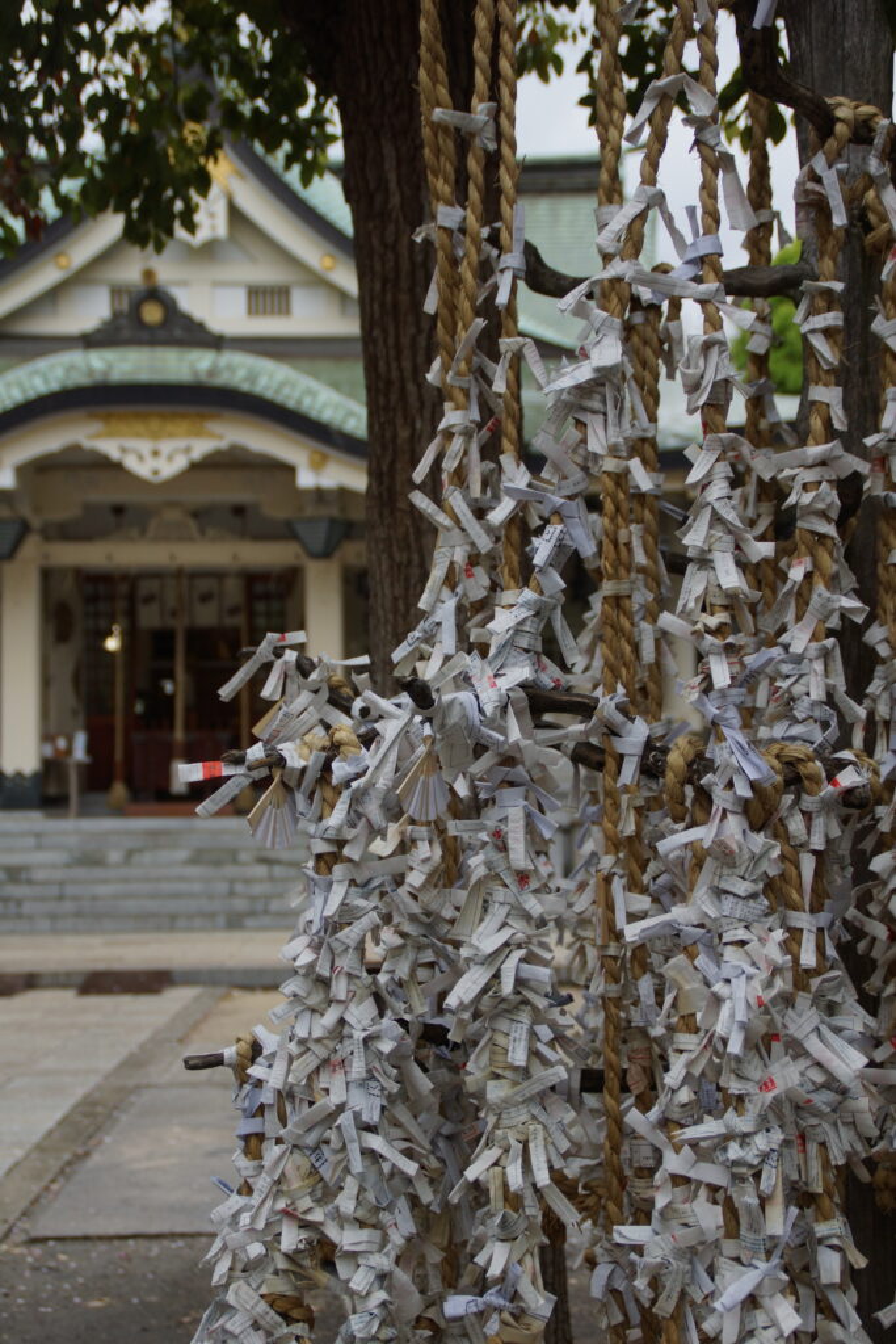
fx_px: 2239
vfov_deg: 33.4
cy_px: 672
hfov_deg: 22.6
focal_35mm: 60
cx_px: 448
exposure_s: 1/160
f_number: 4.5
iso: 200
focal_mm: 40
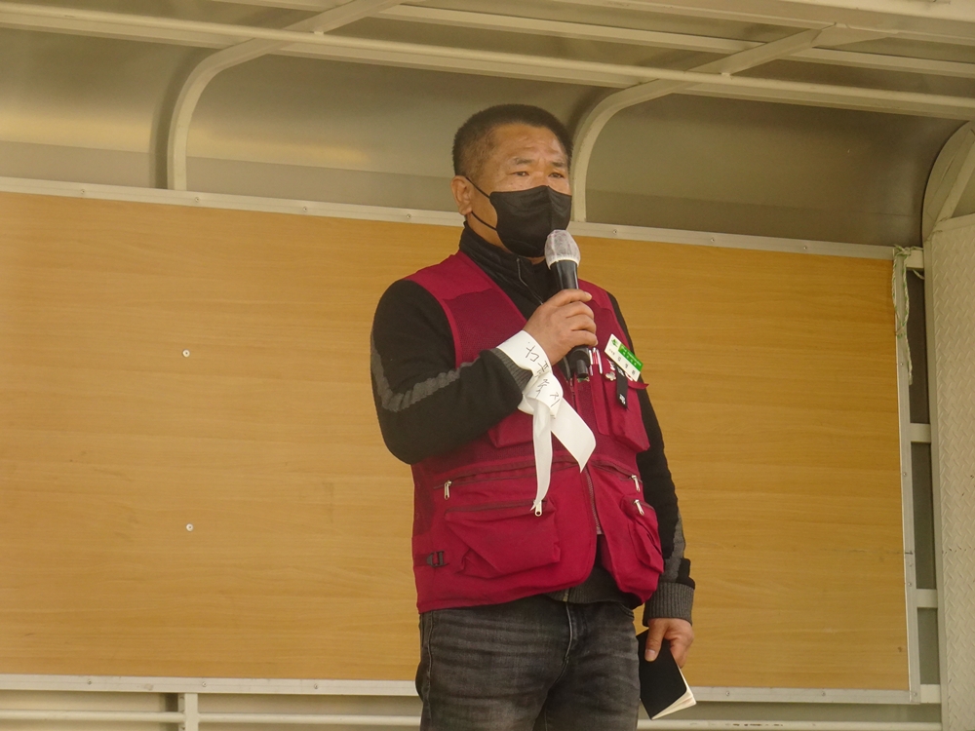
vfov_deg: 8.3
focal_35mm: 178
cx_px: 488
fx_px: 5014
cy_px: 366
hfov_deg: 11.1
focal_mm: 28.55
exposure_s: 1/200
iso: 250
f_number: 5.6
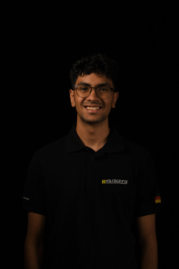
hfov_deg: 16.1
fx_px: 634
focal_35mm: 85
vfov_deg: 23.9
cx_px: 90
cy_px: 134
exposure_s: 1/250
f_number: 8
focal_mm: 85
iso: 64
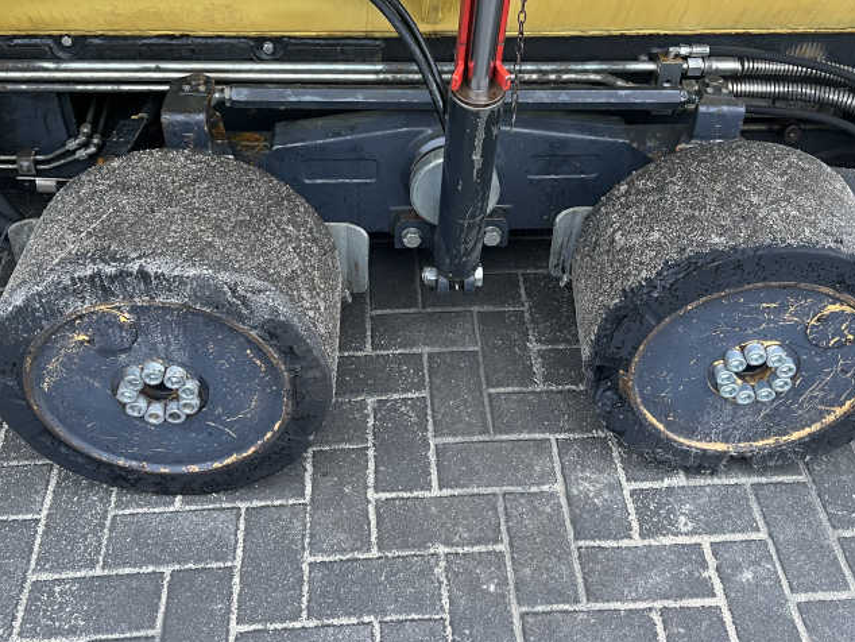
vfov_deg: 34.8
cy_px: 214
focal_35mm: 41
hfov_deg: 45.8
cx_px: 436
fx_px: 1013
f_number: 1.5
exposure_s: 1/81
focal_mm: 5.7
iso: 125
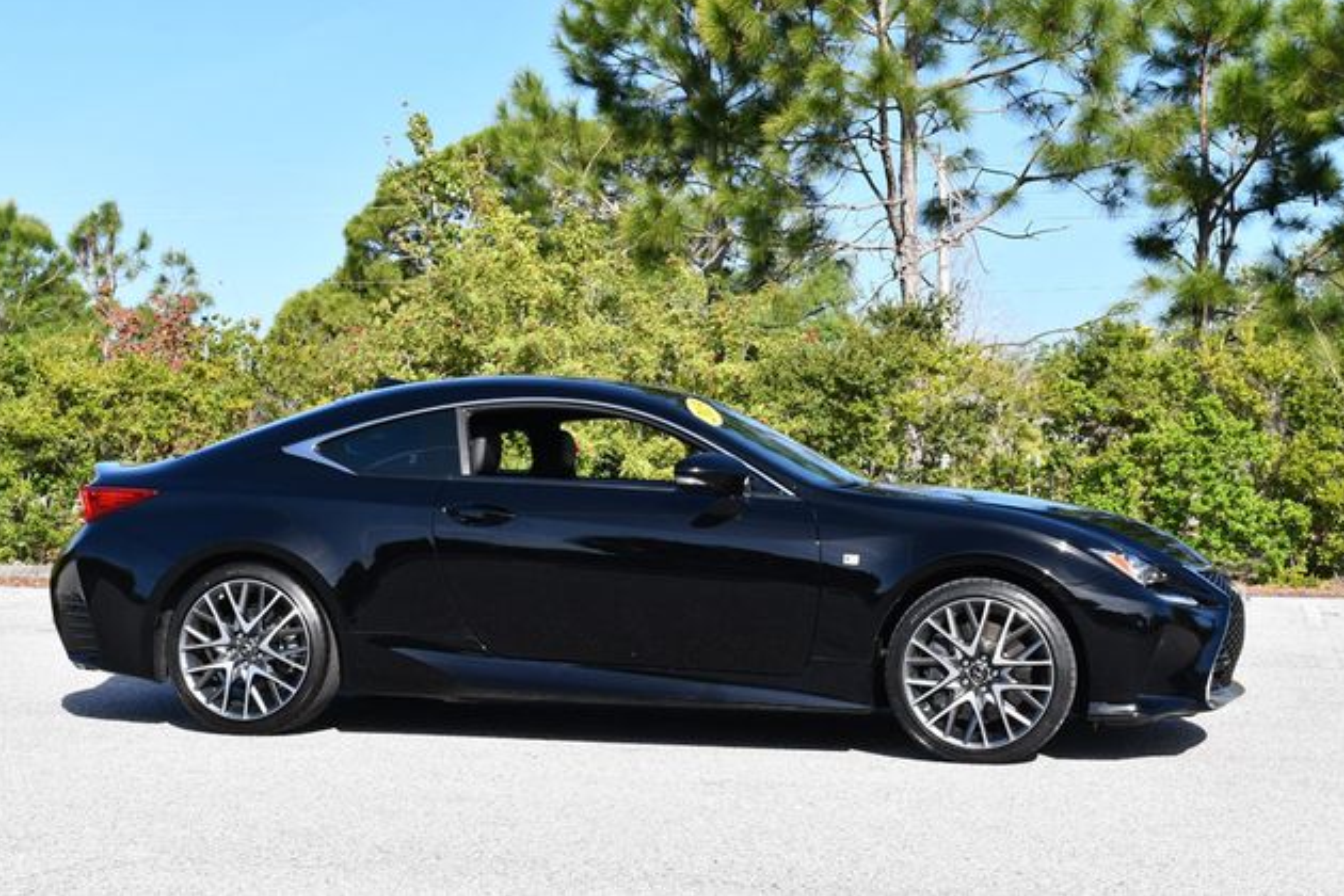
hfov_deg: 32.9
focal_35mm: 61
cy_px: 442
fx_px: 2277
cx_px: 666
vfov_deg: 22.3
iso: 180
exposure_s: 1/250
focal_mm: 30
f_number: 8
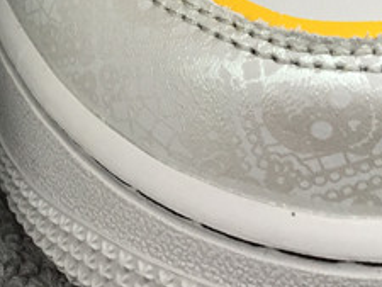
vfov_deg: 11.5
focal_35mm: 124
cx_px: -24
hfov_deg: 15.5
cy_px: -125
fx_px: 1369
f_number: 2.4
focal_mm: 3.3
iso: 25
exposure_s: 1/50
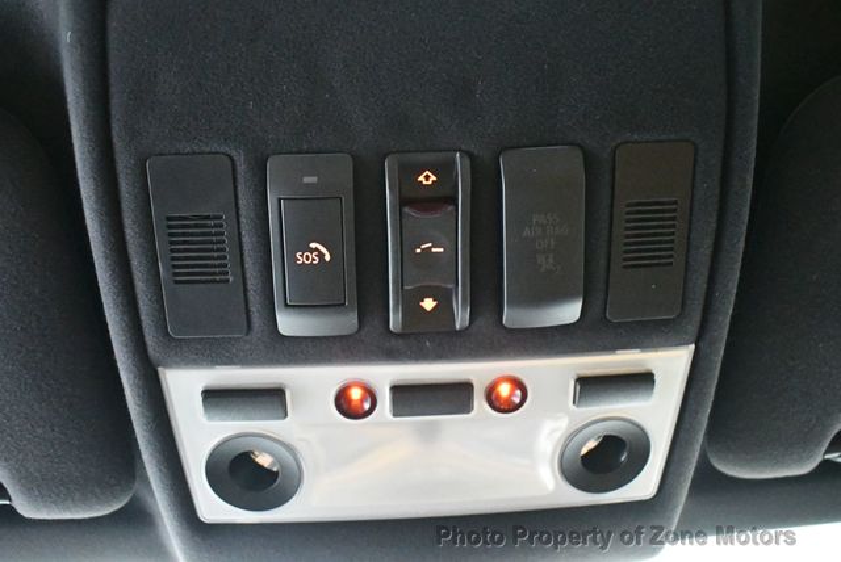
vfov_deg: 36.9
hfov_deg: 53.1
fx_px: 842
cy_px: 281
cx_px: 420
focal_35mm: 36
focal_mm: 18
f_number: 3.5
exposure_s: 1/30
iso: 12800
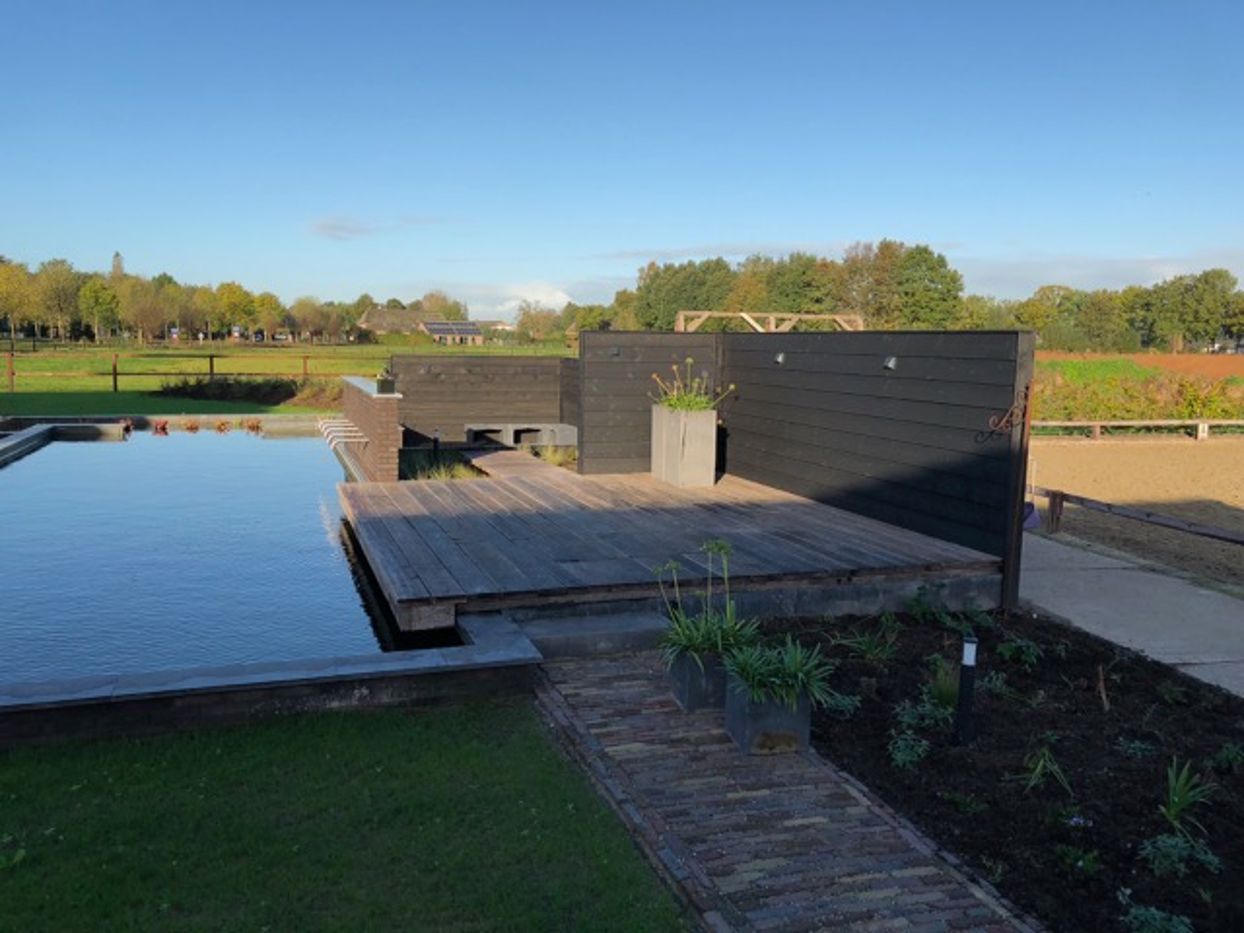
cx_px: 622
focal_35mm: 29
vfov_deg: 48.2
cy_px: 466
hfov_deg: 61.7
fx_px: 1042
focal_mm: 3.99
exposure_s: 1/1116
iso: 20
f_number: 1.8
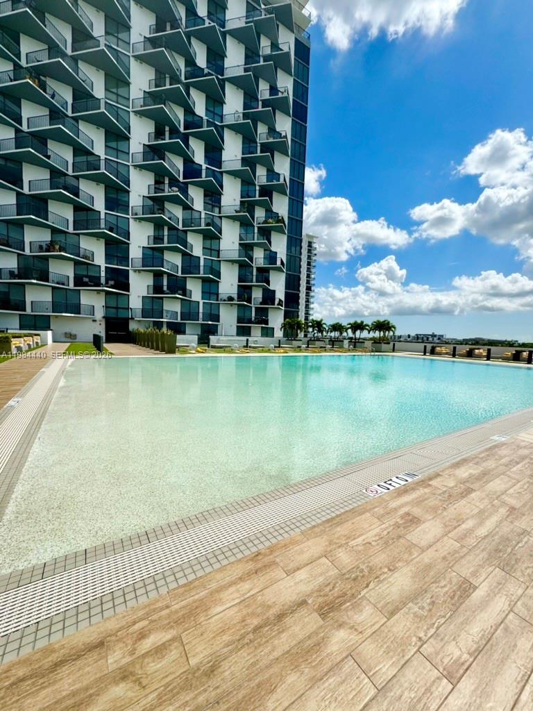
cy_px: 356
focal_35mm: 14
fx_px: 287
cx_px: 266
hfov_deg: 85.7
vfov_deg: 102.1
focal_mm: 2.22
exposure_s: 1/4630
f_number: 2.2
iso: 40
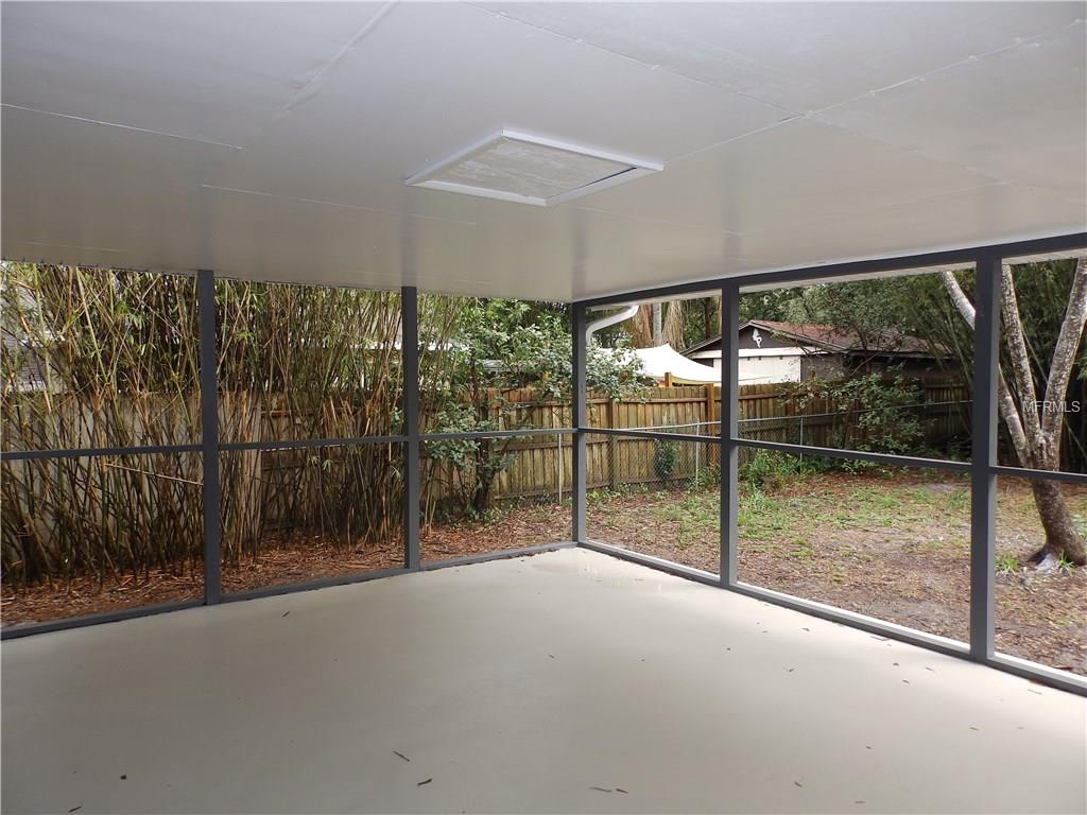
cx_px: 544
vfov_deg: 61.1
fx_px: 691
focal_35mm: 22
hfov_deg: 76.4
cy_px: 408
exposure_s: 1/80
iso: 80
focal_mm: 4
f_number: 3.4
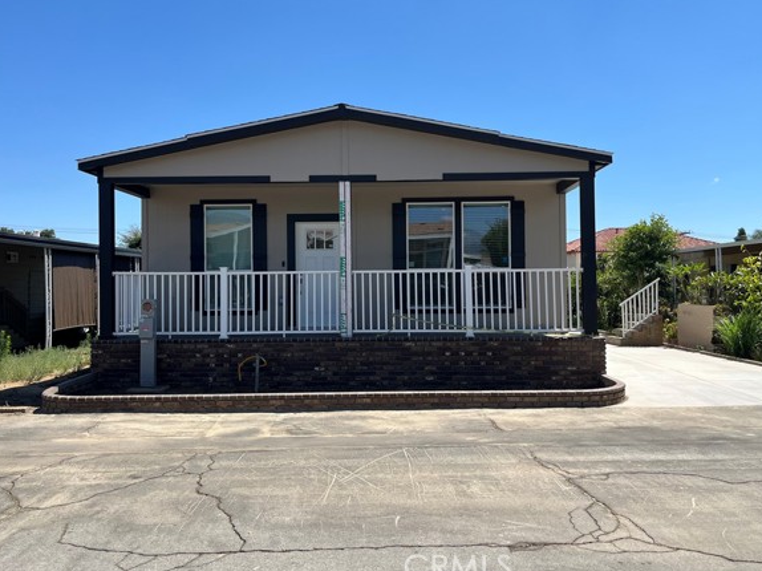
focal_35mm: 29
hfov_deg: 61.7
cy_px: 267
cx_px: 374
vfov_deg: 48.2
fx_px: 638
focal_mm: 5.1
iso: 50
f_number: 1.6
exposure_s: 1/3135
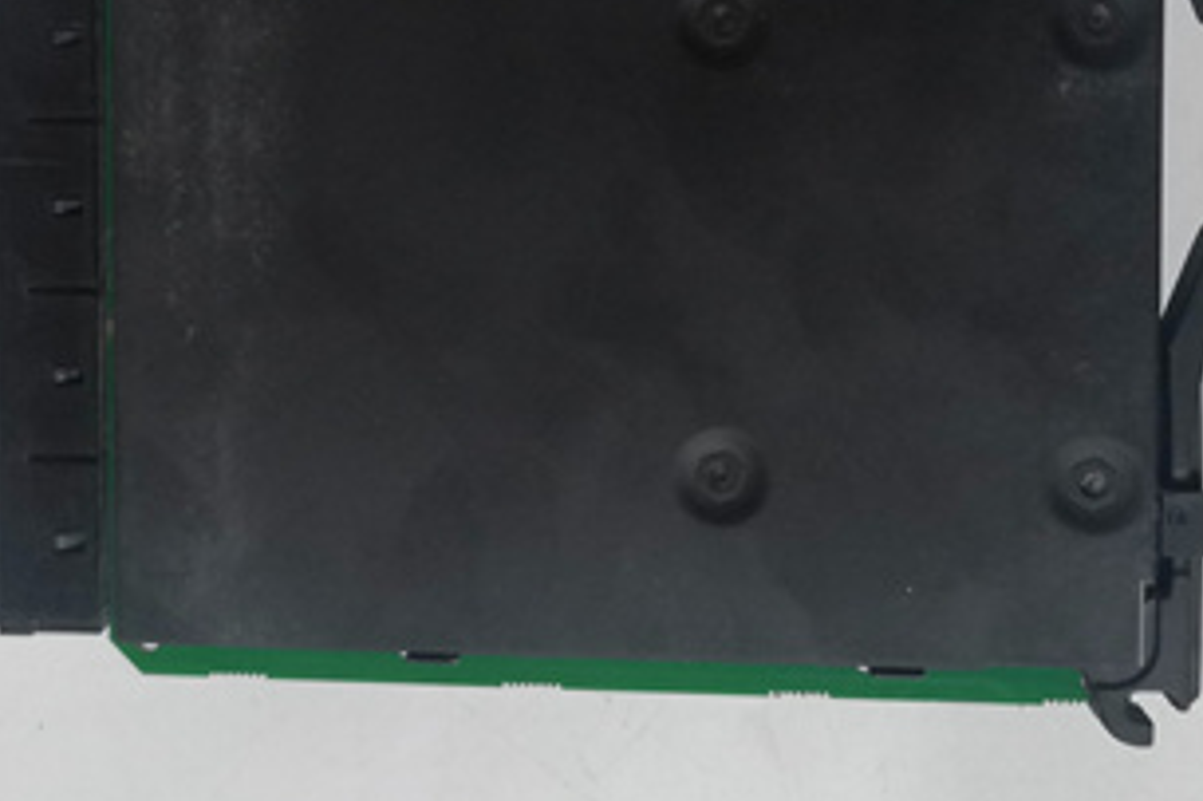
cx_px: 477
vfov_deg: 28.3
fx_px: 1536
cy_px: 112
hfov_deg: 42.5
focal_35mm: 46
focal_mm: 3.95
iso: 200
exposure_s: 1/33.3
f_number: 1.8
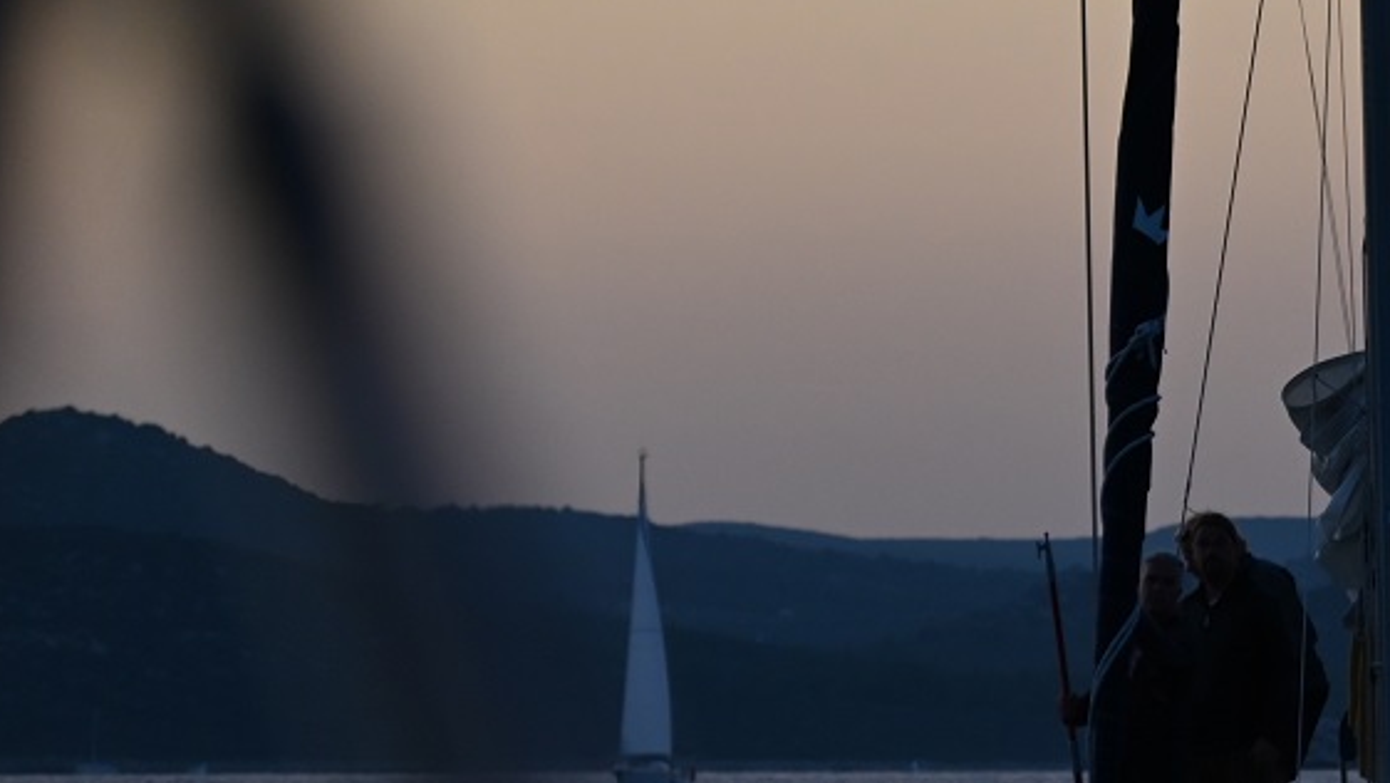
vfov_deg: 2.4
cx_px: 1722
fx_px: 18582
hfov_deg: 4.3
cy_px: 217
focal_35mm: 504
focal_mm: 180
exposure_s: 1/500
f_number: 5
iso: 1000
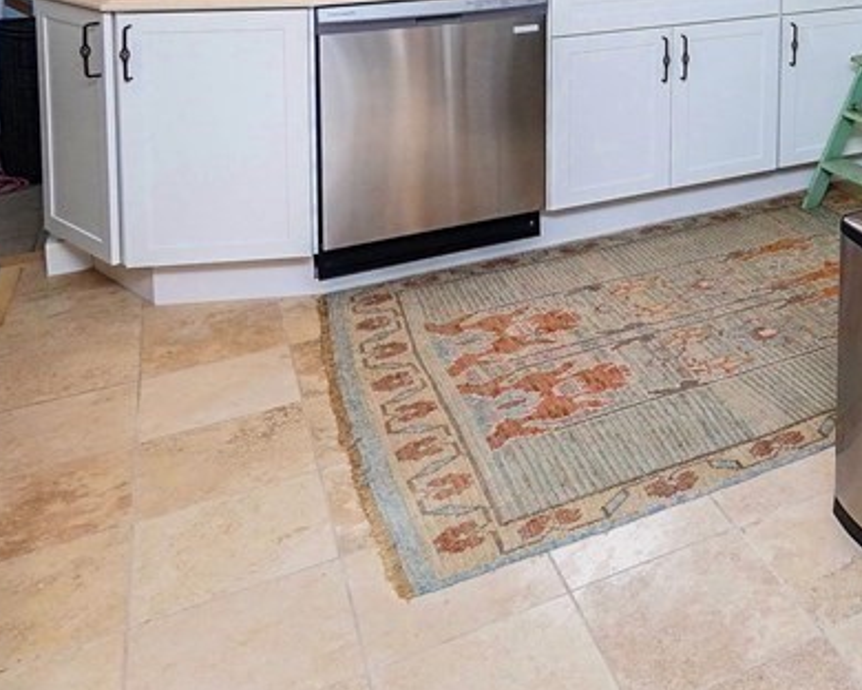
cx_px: 884
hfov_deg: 41.8
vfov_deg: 38.7
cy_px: 145
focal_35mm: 37
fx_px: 944
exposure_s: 1/160
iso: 320
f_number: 4
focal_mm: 10
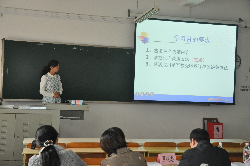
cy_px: 83
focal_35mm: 51
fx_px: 354
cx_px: 125
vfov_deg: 26.4
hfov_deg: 38.9
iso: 800
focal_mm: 34
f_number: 4.5
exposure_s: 1/60
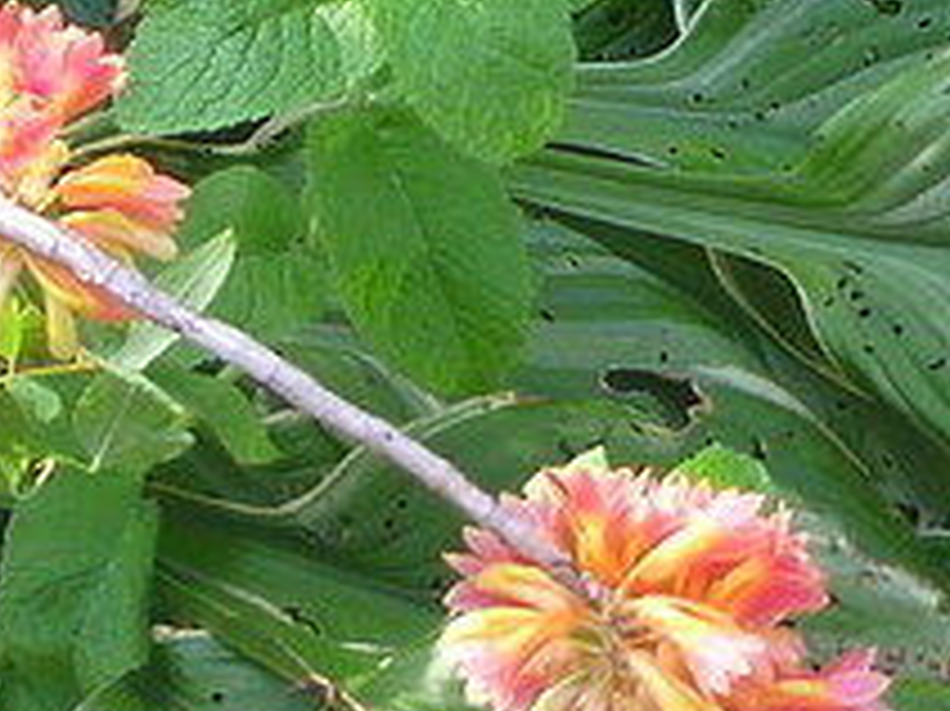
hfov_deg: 11.2
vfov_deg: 8.7
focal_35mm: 159
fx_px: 4361
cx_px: -959
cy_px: -801
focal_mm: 4.9
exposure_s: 1/40
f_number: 3.3
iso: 80
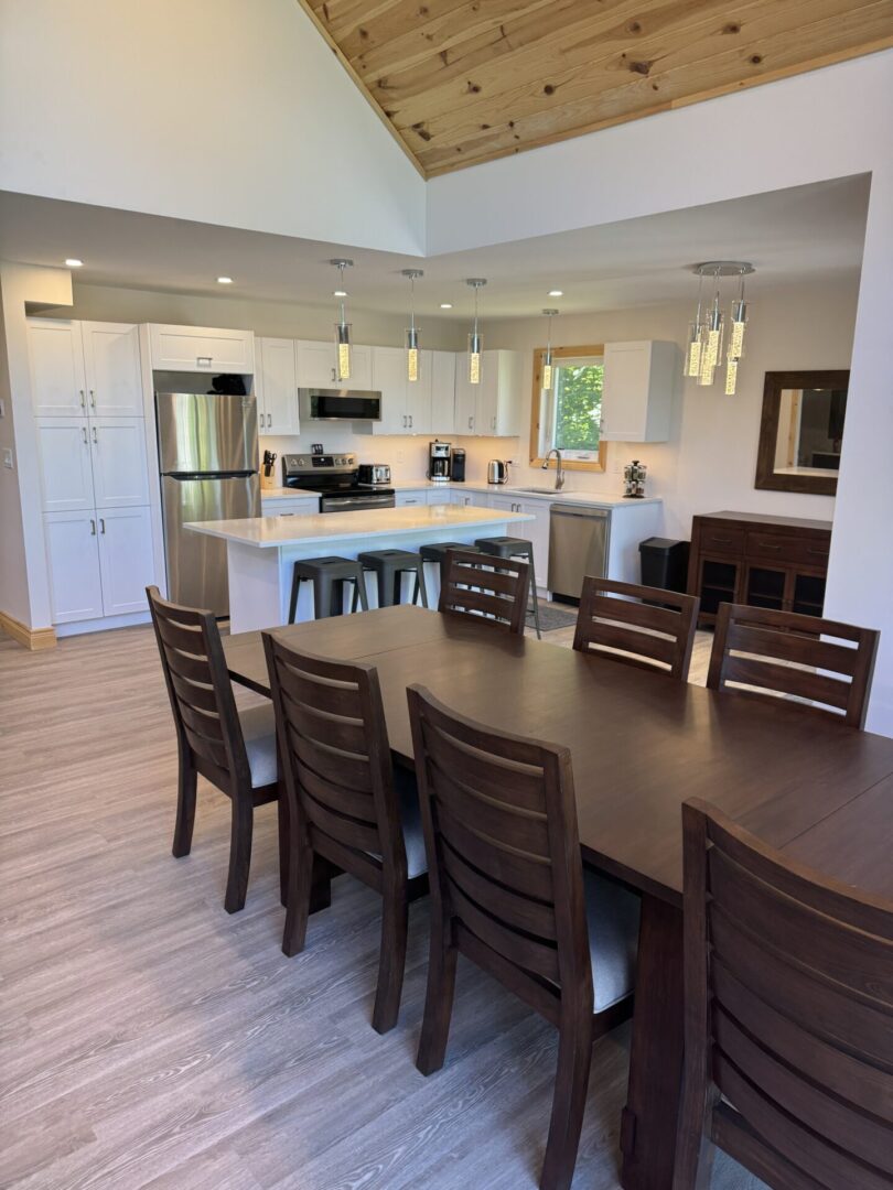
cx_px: 446
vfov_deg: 71.6
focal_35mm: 24
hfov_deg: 56.8
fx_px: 826
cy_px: 595
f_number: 1.78
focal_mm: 6.76
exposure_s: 1/120
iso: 125
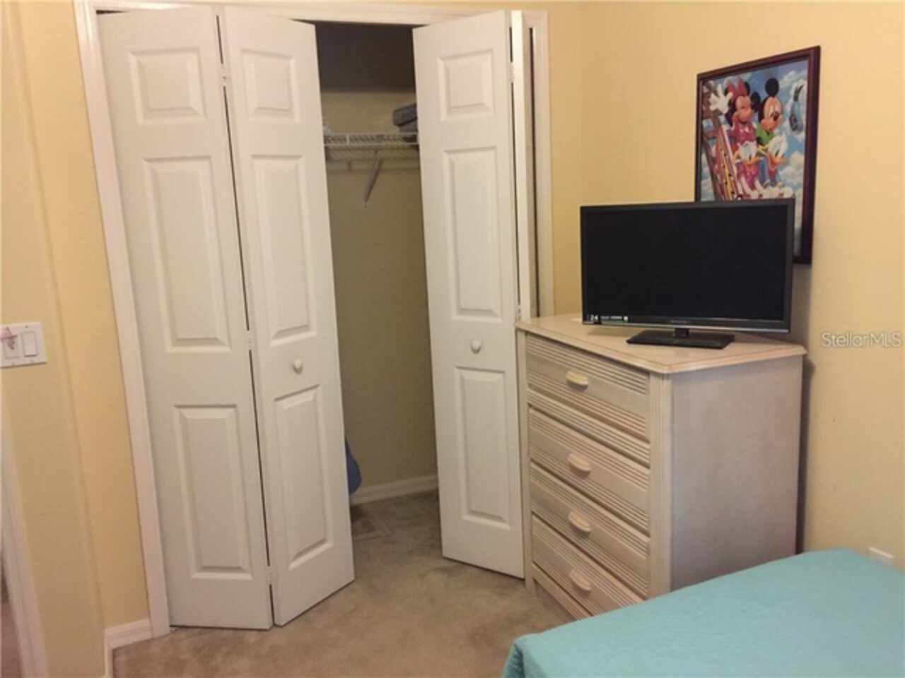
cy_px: 339
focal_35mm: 29
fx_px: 758
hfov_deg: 61.7
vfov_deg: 48.2
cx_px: 452
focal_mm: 4.15
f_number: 2.2
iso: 100
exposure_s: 1/4
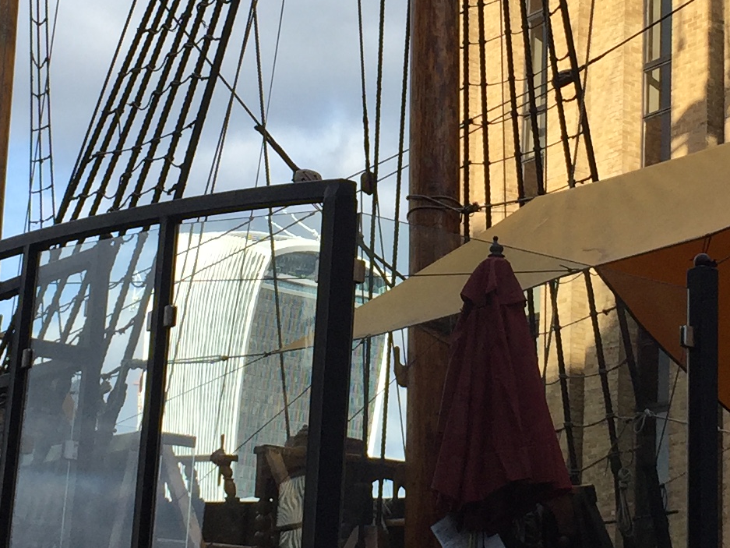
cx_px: 474
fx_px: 2130
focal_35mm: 101
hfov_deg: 19.4
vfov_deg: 14.6
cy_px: 166
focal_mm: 4.15
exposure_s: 1/989
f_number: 2.2
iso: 32
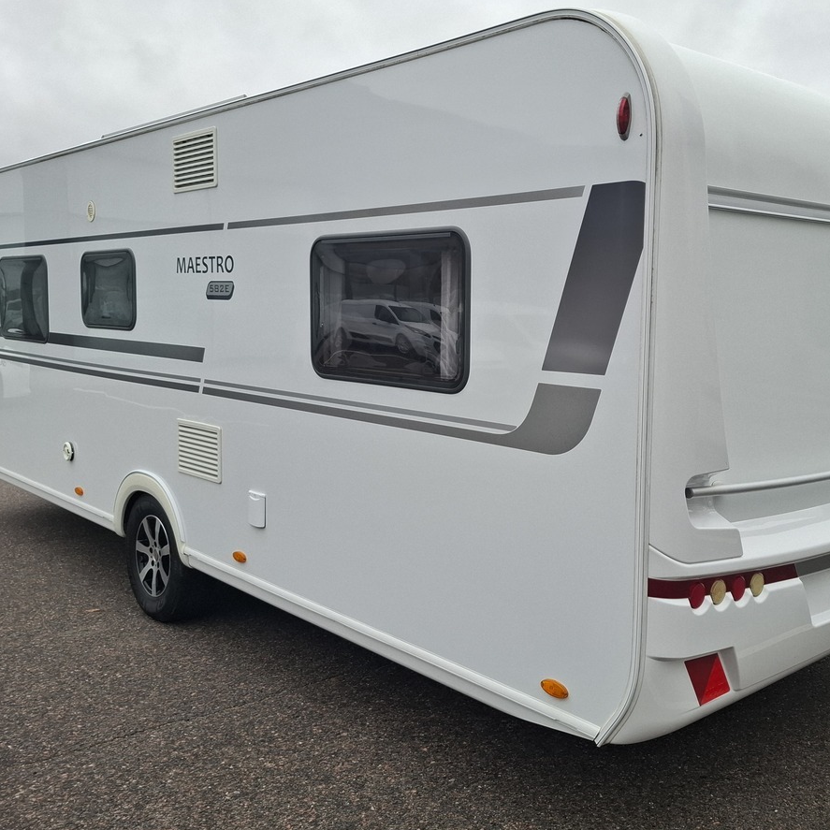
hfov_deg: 49.5
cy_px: 399
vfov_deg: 49.7
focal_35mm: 33
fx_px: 895
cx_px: 492
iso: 50
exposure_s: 1/118
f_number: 1.8
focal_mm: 5.54
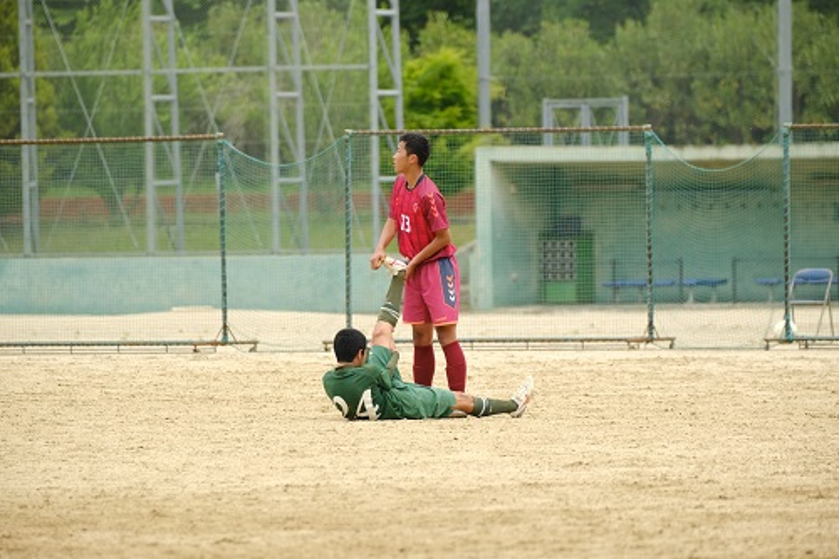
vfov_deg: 3.1
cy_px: 280
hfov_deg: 4.6
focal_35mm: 450
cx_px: 420
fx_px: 10483
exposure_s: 1/500
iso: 320
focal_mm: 300
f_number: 5.6
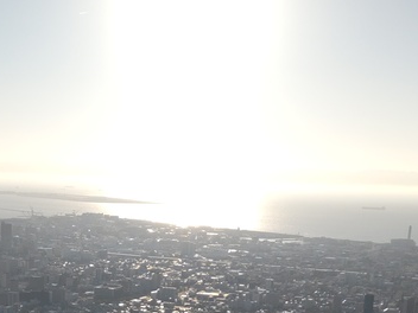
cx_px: 118
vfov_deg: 19.4
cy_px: 387
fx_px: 857
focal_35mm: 71
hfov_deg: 27.1
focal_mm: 4.8
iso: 50
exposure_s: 1/2548
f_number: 1.79
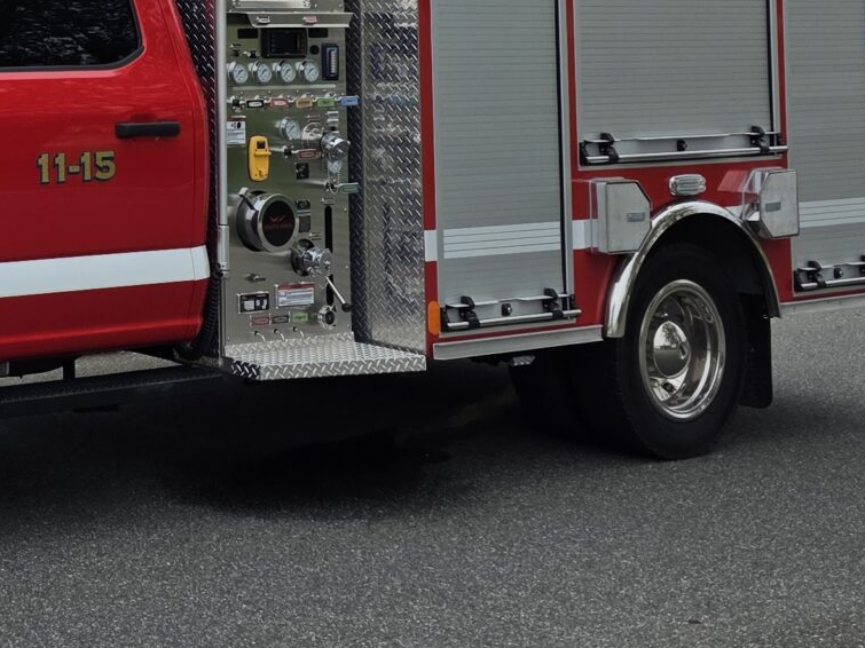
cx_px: -294
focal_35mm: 78
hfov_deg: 22.2
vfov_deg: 18.0
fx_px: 1949
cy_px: -126
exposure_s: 1/7333
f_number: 1.7
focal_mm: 6.3
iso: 80
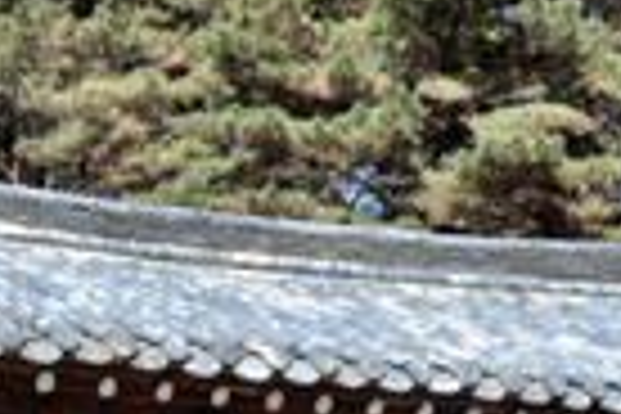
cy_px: 315
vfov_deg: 12.0
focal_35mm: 114
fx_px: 1963
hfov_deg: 17.7
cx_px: 72
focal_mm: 21
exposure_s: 1/320
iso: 200
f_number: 10
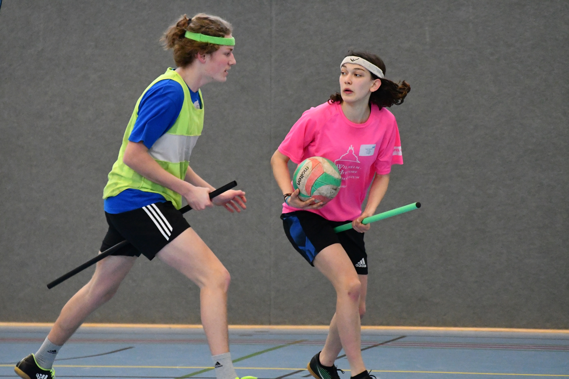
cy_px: 190
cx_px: 284
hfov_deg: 6.9
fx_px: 4741
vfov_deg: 4.6
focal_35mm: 300
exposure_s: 1/500
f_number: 5.3
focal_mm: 200
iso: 9000
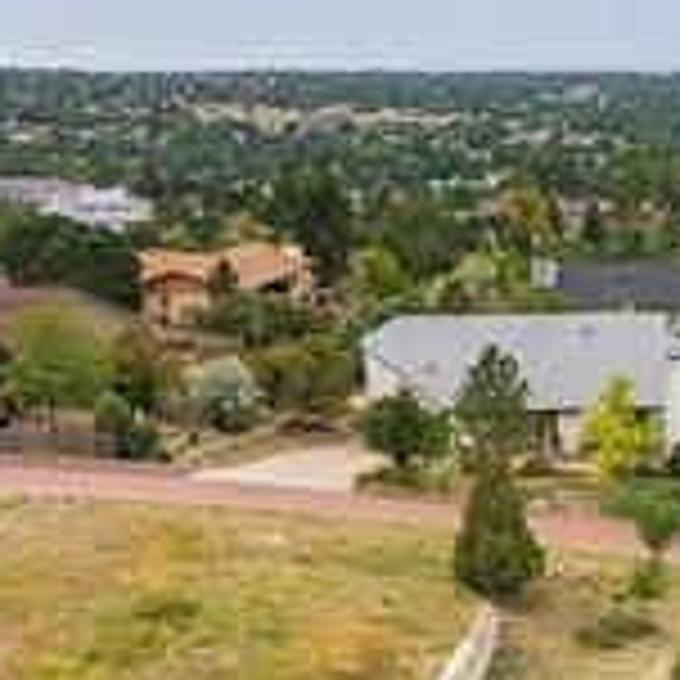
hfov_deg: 17.7
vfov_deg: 19.3
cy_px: 428
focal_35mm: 90
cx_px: 959
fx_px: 2000
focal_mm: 12.29
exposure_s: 1/2000
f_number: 2.8
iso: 180
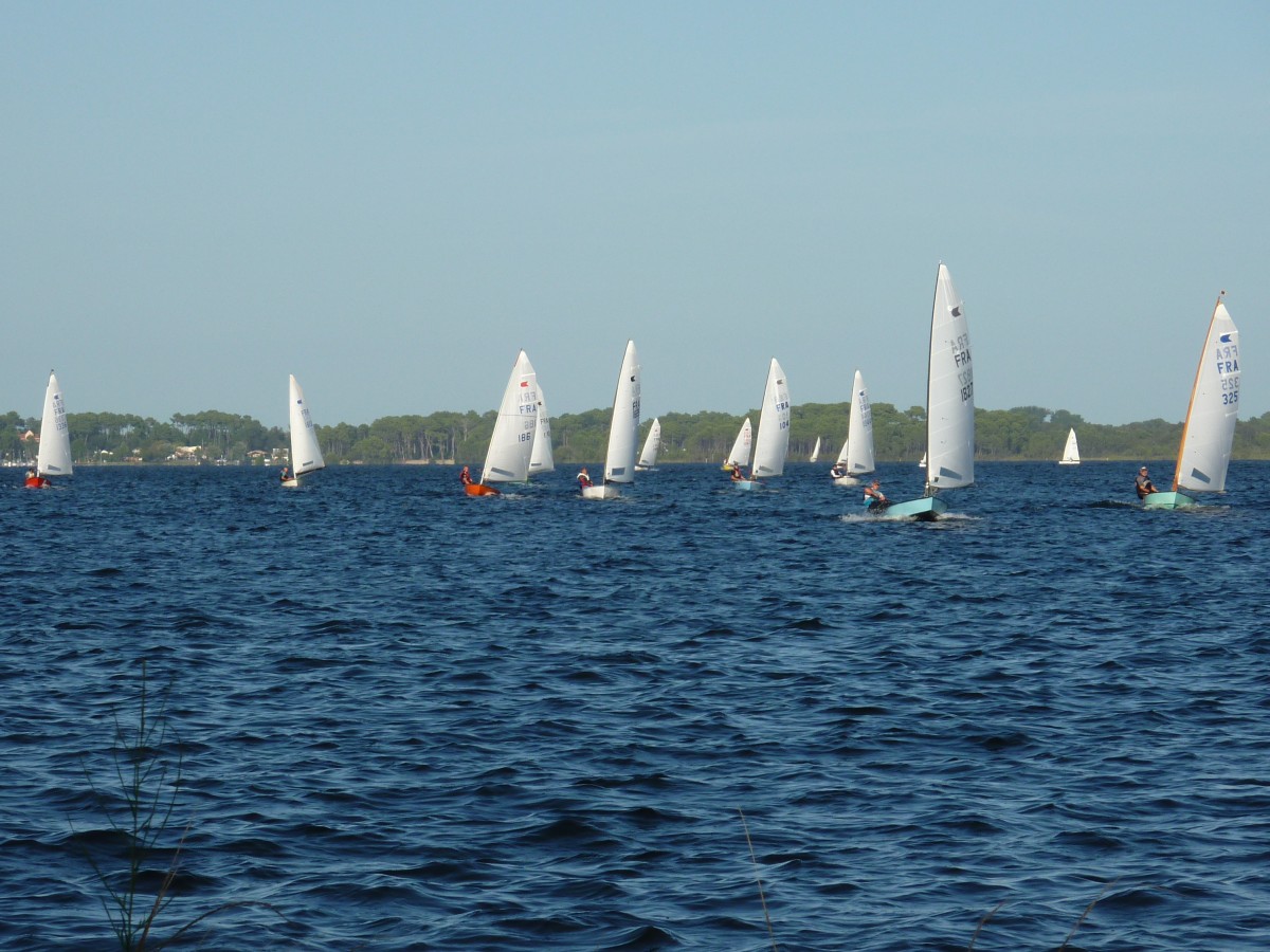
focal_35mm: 147
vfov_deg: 10.1
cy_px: 476
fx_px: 5393
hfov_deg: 13.4
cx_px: 635
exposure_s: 1/500
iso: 80
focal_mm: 24.1
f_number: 5.6
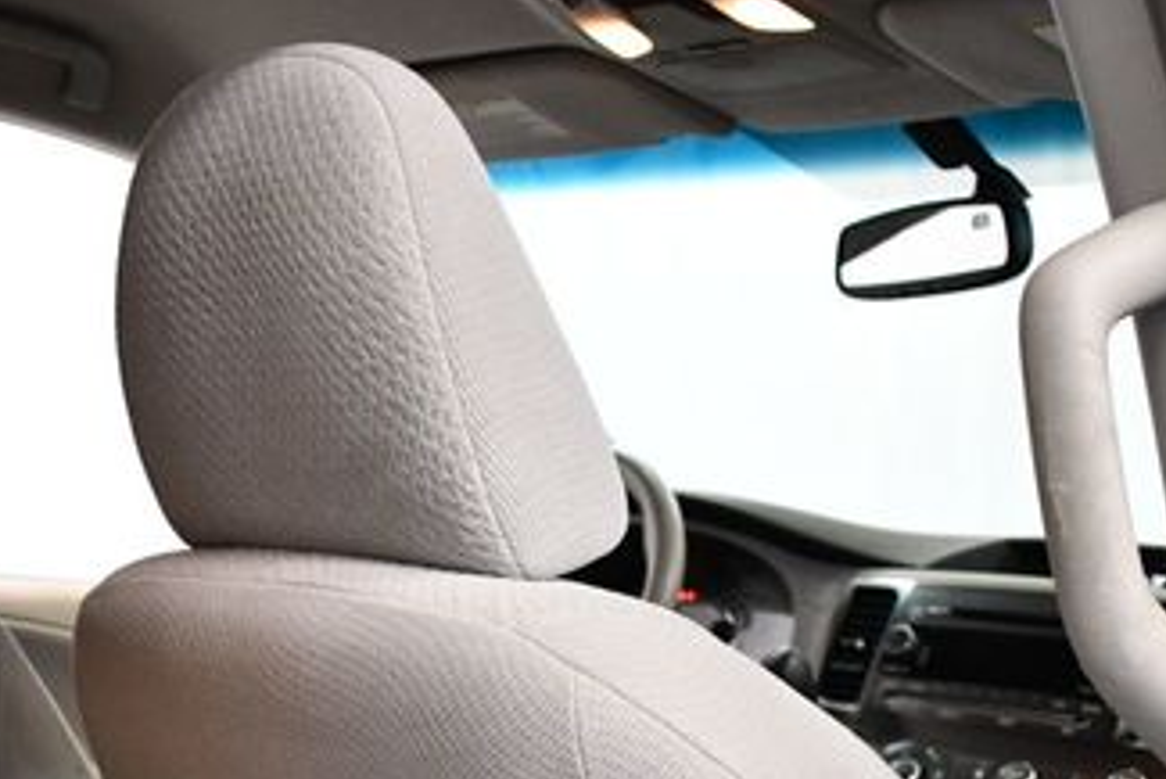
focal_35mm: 71
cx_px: 316
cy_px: 754
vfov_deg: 18.8
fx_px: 2301
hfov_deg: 28.1
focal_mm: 18
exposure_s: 1/125
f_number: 3.5
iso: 2200
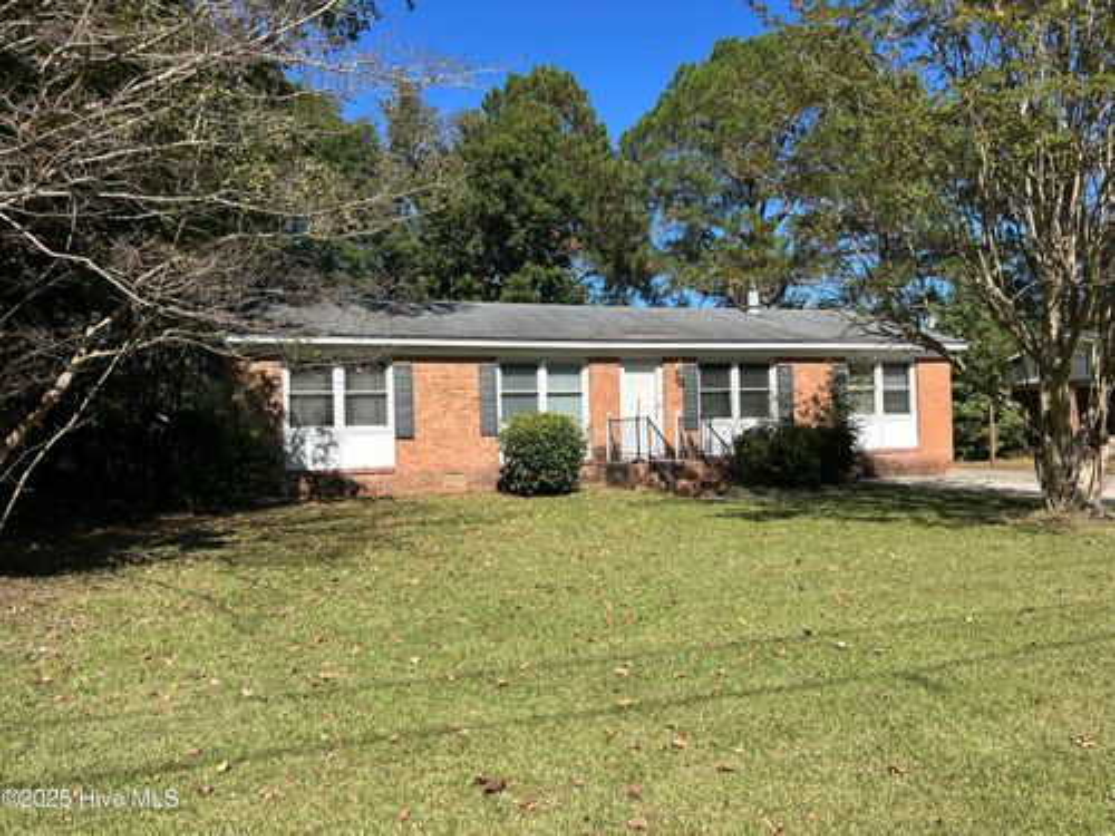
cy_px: 418
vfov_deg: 53.1
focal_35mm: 26
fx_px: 837
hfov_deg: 67.3
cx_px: 558
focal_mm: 5.7
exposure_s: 1/3257
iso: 50
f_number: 1.5
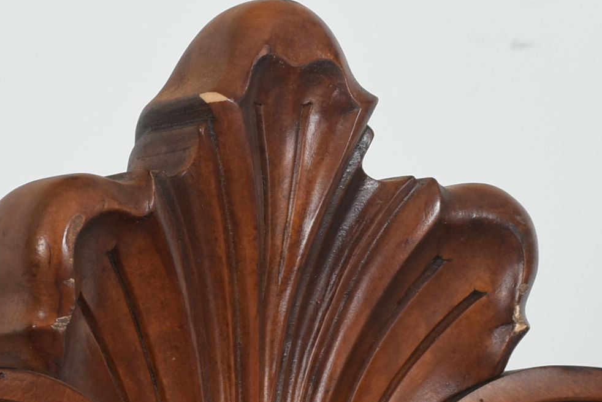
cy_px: 543
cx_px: 186
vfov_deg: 4.3
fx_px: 5354
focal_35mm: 320
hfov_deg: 6.4
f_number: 10
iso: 200
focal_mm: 70
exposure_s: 1/200
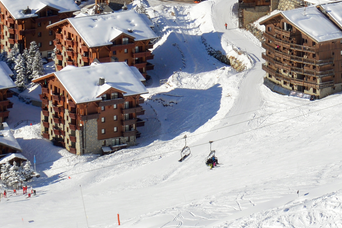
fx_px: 3142
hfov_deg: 6.2
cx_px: 391
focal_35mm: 331
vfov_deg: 4.1
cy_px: -25
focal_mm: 62
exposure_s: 1/320
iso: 100
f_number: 9
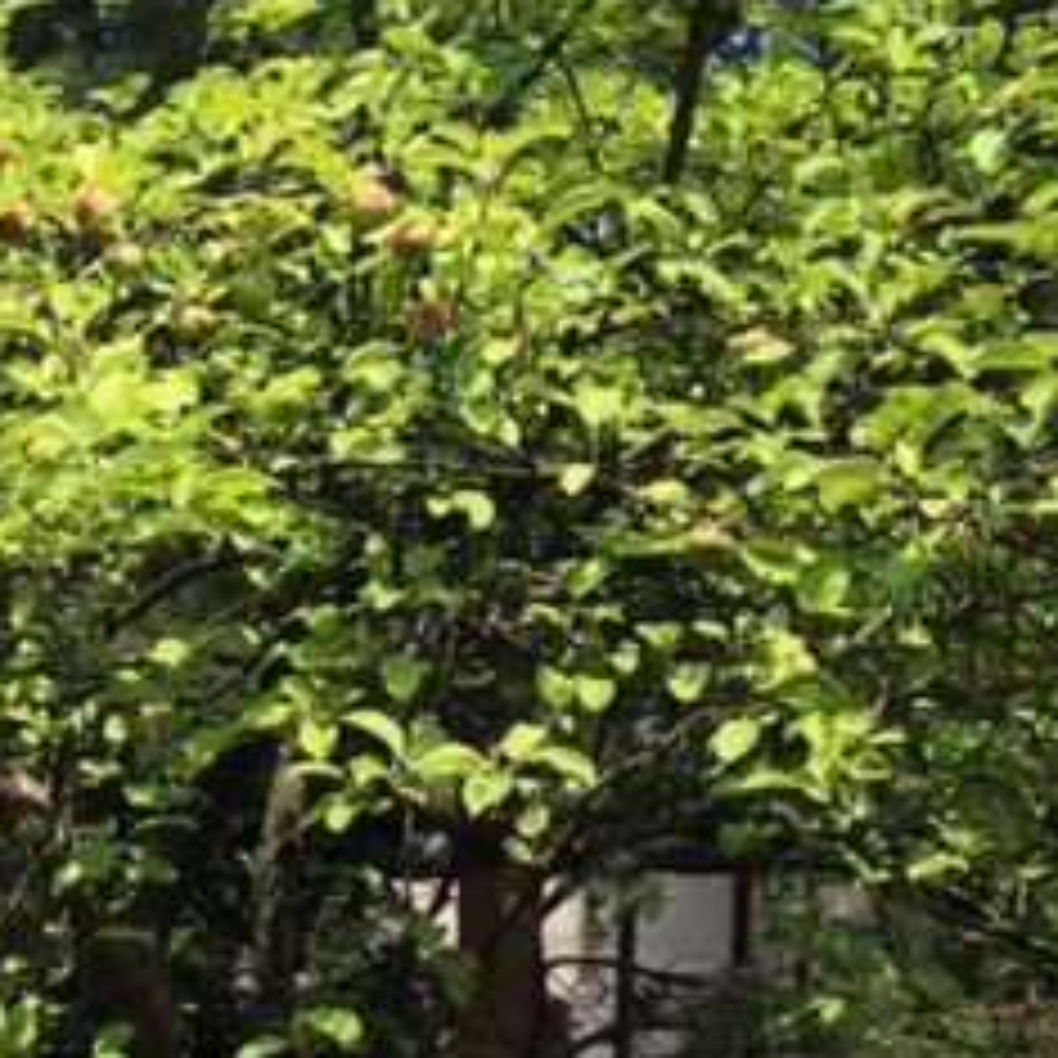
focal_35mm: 97
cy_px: 1281
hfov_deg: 16.1
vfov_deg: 17.1
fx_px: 3354
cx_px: -637
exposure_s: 1/590
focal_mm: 4.15
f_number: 2.2
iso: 32
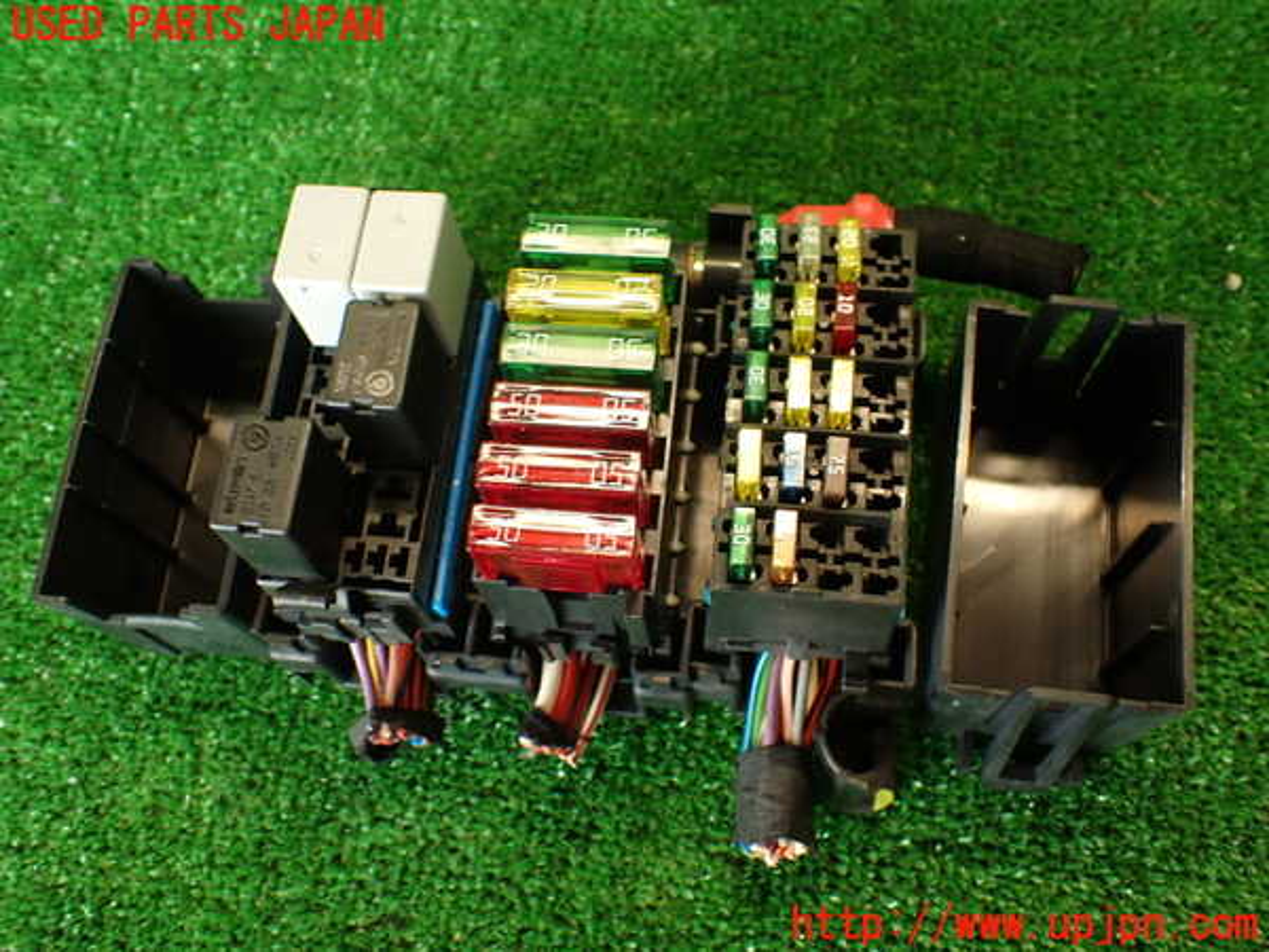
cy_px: 476
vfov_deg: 44.2
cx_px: 634
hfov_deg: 56.8
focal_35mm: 32
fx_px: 1173
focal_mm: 5.79
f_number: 2.4
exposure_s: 1/30
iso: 200
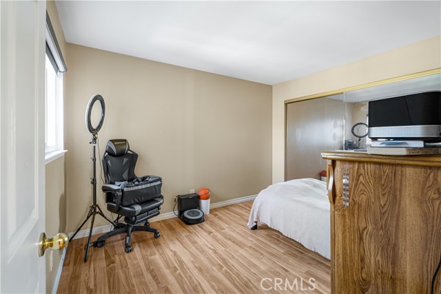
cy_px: 147
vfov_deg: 73.8
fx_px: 196
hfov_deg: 96.7
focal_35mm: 16
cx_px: 220
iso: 400
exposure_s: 1/10
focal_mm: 16
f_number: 5
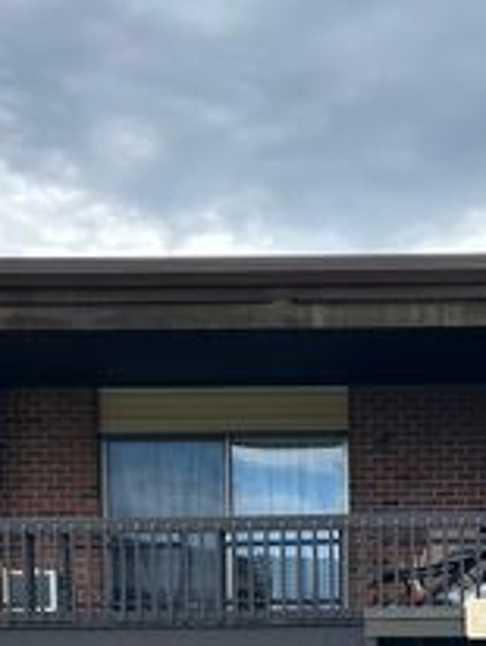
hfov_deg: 17.3
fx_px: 1569
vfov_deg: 20.3
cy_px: 936
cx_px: 455
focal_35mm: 84
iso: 50
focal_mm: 5.7
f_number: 1.5
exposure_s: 1/1511
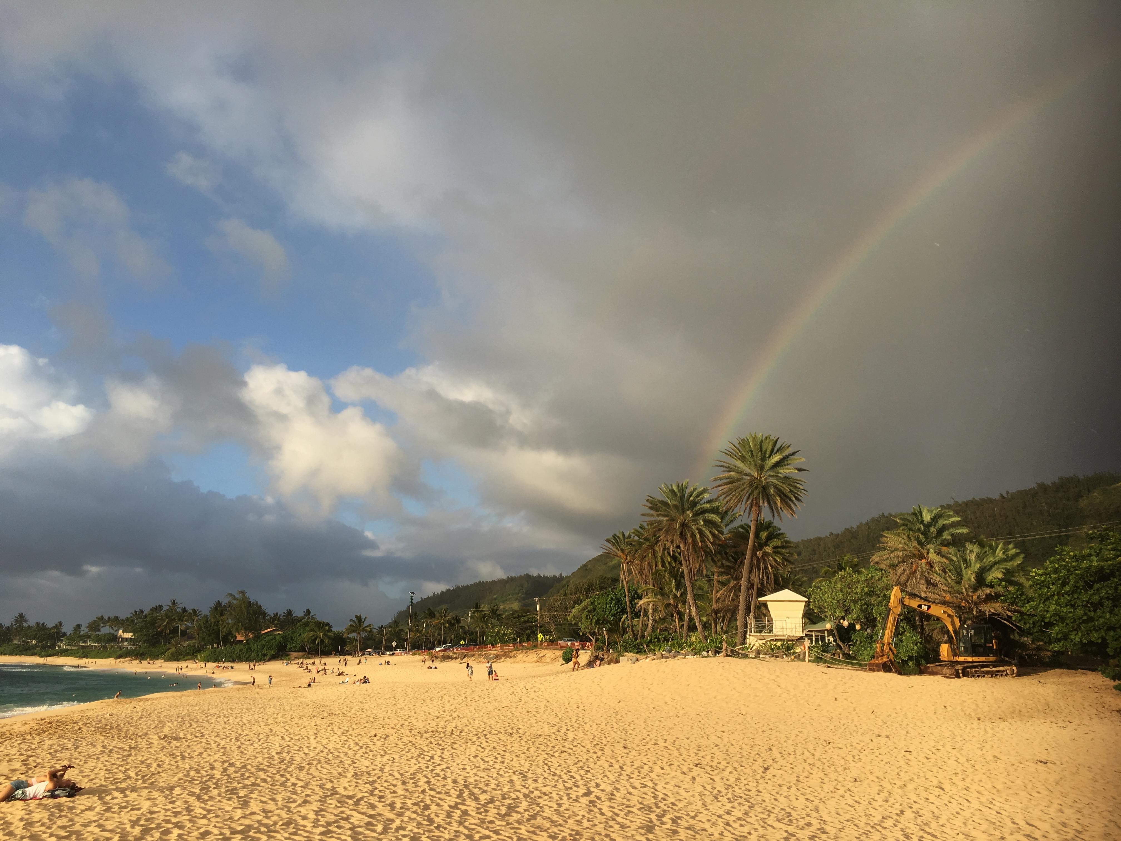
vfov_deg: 48.2
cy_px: 420
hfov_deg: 61.7
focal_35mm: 29
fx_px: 939
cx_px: 560
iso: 25
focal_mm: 4.15
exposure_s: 1/950
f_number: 2.2
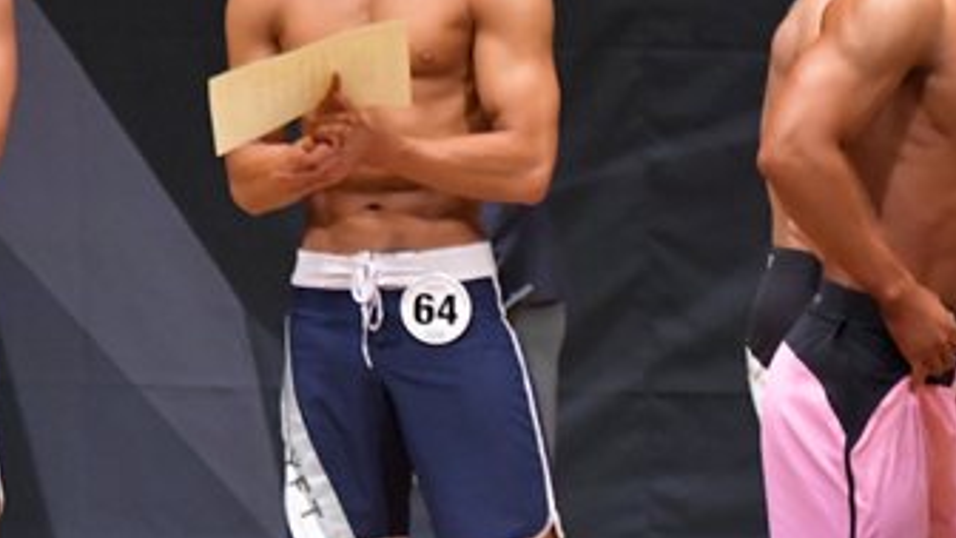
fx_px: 16553
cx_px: 1063
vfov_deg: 1.9
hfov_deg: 3.3
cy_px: 390
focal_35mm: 653
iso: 8000
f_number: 5.6
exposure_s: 1/400
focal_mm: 180
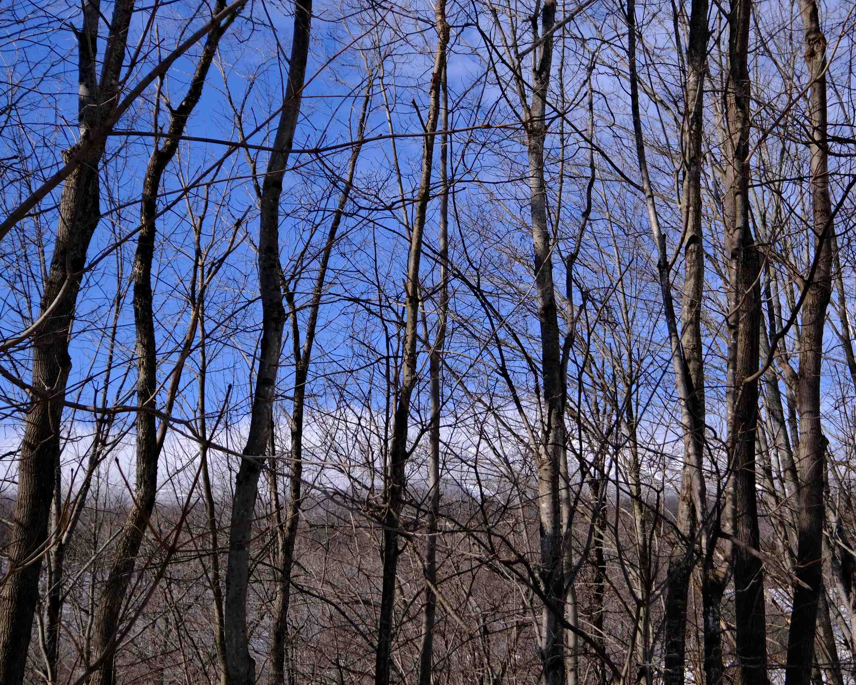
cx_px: 546
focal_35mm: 45
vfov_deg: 33.4
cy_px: 356
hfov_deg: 40.8
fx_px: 1140
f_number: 5.6
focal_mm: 24
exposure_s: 1/900
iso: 160
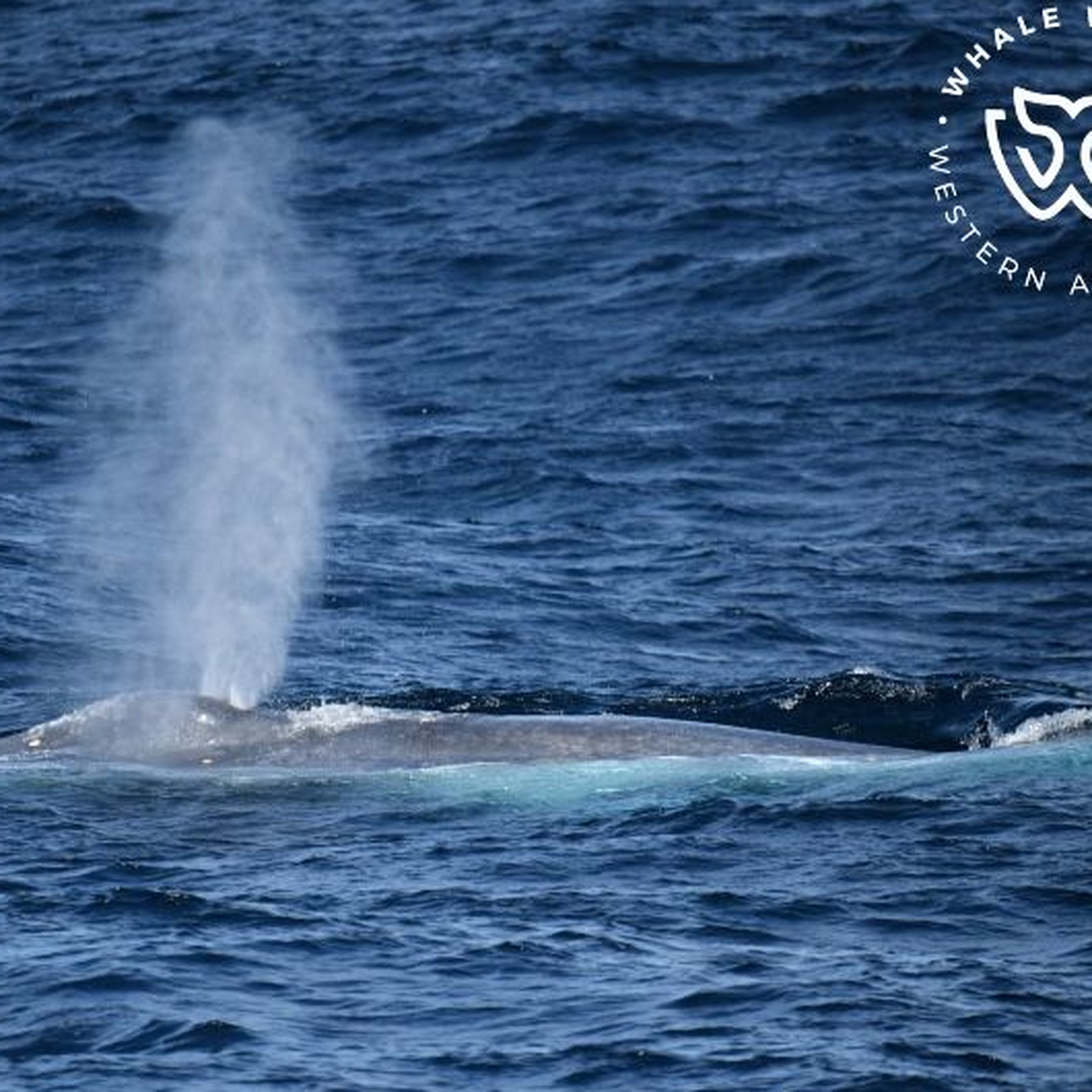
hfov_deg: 2.3
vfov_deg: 2.3
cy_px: 545
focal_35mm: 769
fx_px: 27446
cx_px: 404
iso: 1600
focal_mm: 600
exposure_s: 1/8000
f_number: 6.3
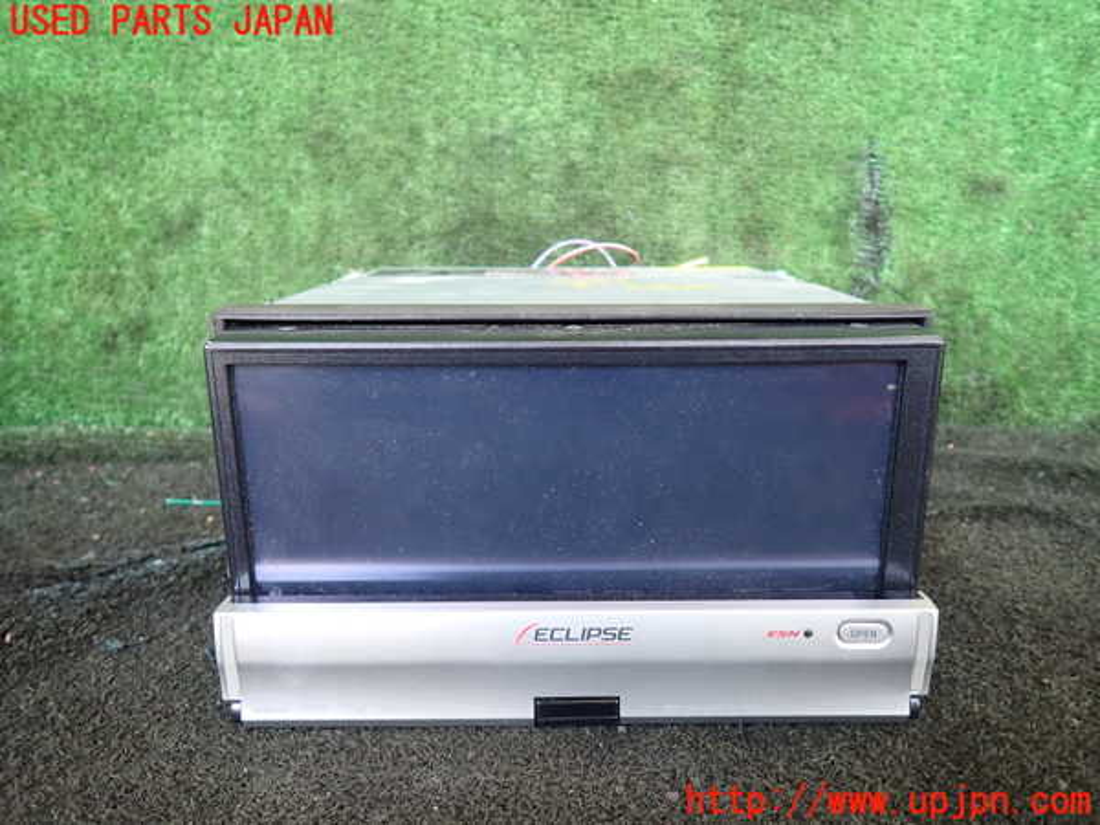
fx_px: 794
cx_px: 550
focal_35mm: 25
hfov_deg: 69.4
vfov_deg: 54.9
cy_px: 412
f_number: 2
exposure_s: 1/50
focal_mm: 4.5
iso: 200
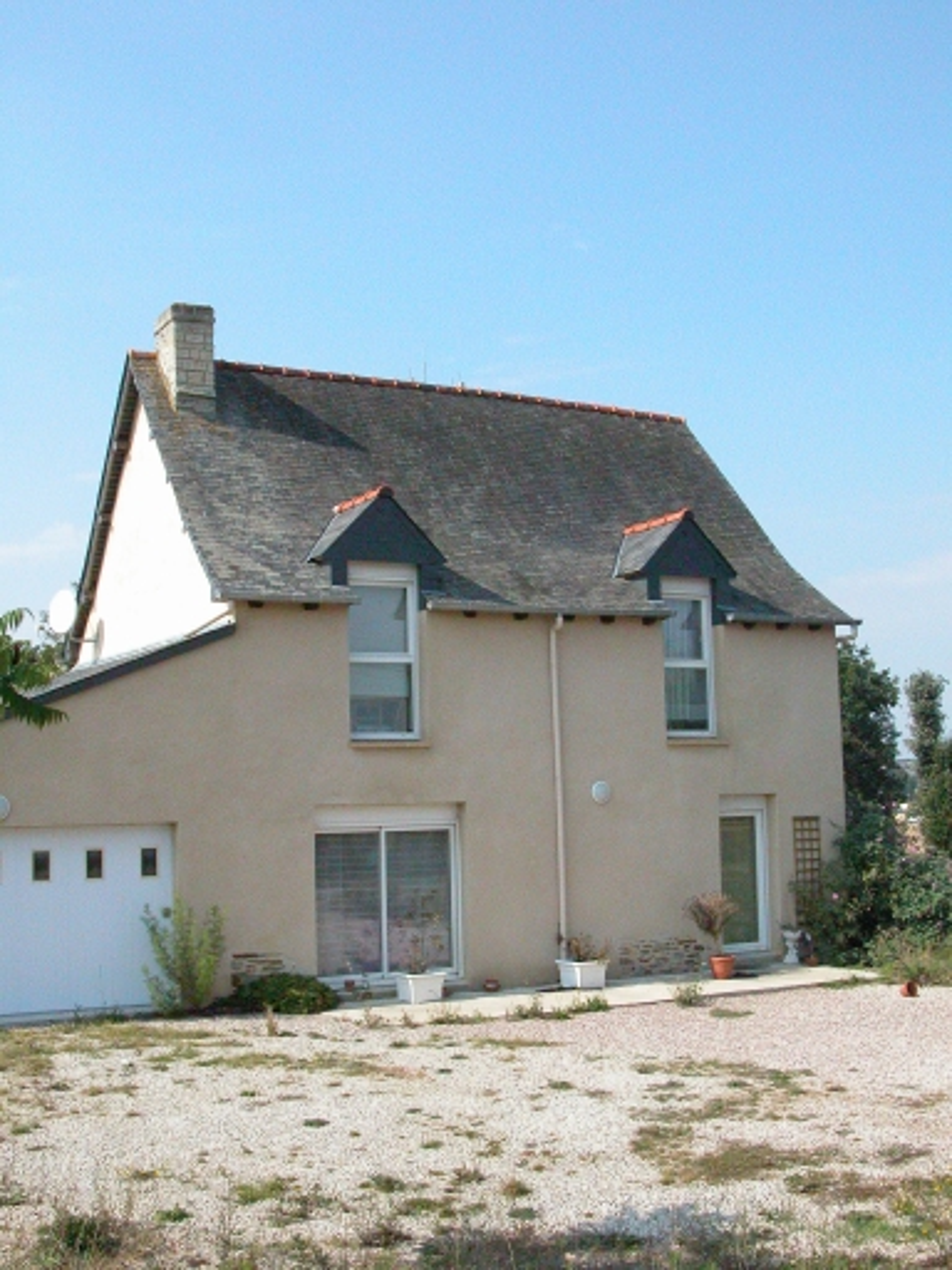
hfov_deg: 34.3
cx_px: 476
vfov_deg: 44.8
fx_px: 1540
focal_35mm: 42
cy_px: 635
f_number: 7.3
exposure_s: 1/2564
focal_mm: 10.7
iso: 800
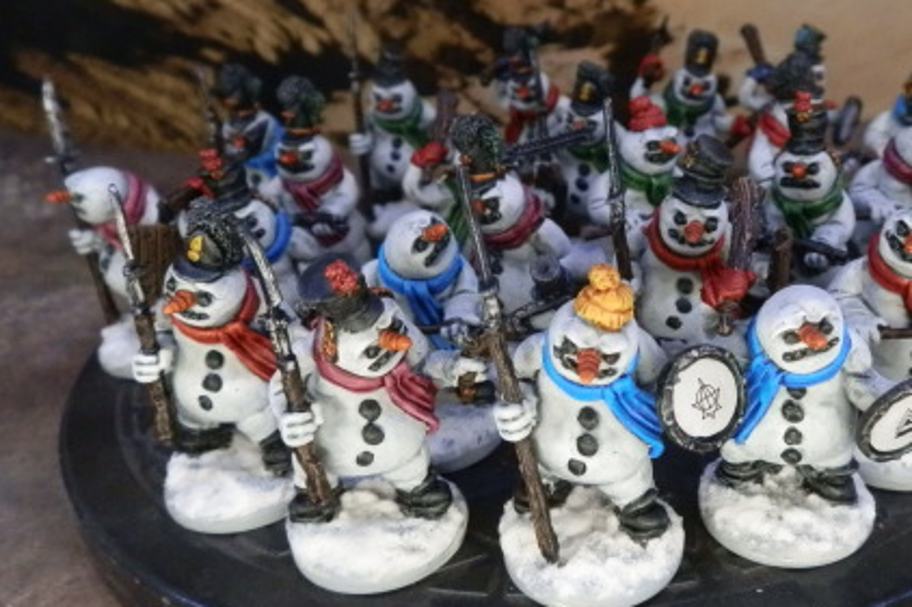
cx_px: 577
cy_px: 240
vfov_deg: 35.8
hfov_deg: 51.3
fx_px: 937
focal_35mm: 37
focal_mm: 5
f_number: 3.1
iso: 400
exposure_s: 1/250
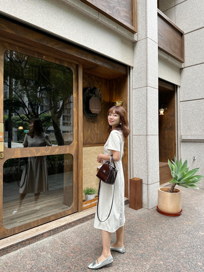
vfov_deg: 71.6
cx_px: 102
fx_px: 189
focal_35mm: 24
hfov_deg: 56.8
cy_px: 136
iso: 80
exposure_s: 1/491
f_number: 1.78
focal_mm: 6.86
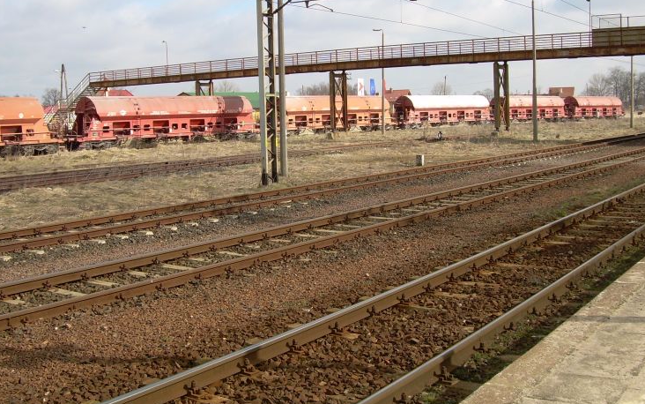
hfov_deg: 45.2
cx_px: 301
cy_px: 157
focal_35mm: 44
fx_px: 774
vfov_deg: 29.1
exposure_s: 1/297
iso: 50
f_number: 4.6
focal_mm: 6.3
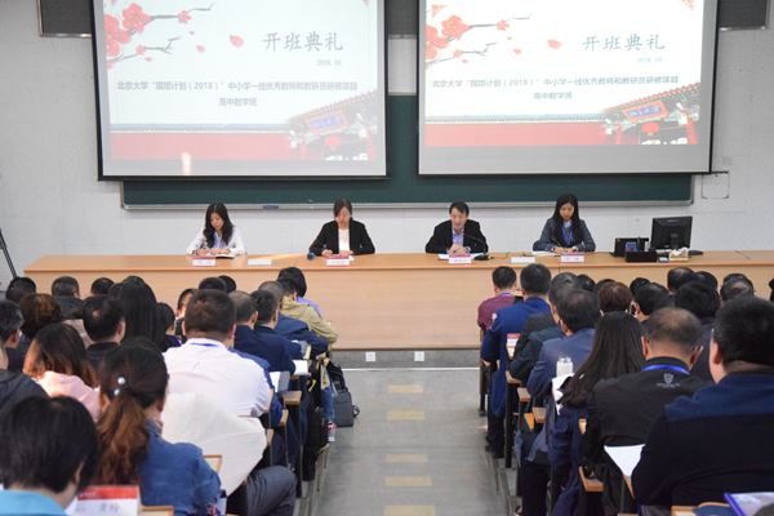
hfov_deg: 29.9
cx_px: 387
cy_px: 258
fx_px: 1451
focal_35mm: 68
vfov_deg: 20.2
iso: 6400
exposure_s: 1/100
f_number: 4.8
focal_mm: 45
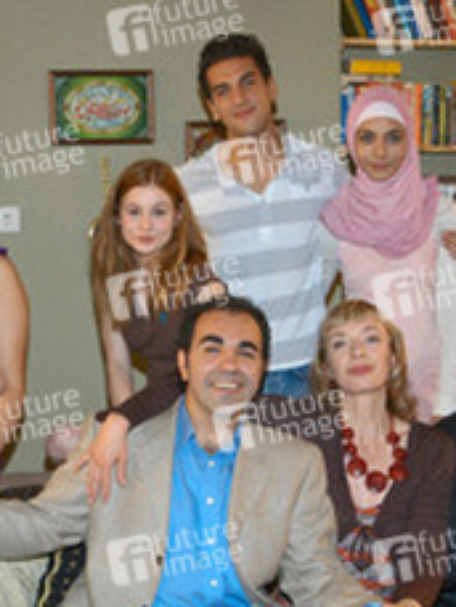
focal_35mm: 85
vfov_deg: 23.0
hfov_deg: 17.4
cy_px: 355
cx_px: 211
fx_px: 1492
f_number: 4.5
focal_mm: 30
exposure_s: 1/50
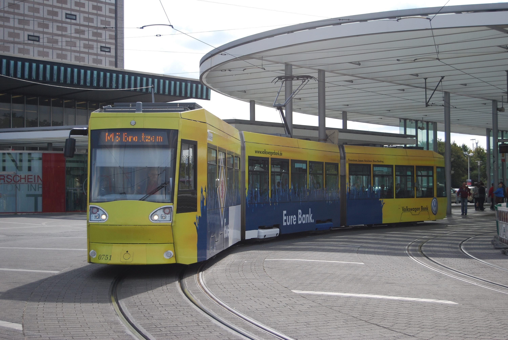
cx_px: 254
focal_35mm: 63
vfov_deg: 21.6
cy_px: 170
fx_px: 890
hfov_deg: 31.9
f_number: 5.3
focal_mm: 42
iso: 200
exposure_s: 1/800
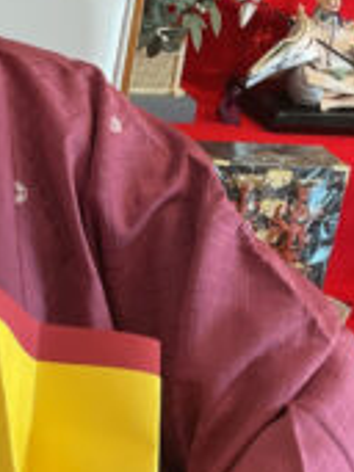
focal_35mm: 102
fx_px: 1393
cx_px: 39
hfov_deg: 14.3
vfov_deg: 19.1
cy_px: 102
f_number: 1.8
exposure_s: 1/120
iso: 64
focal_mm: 3
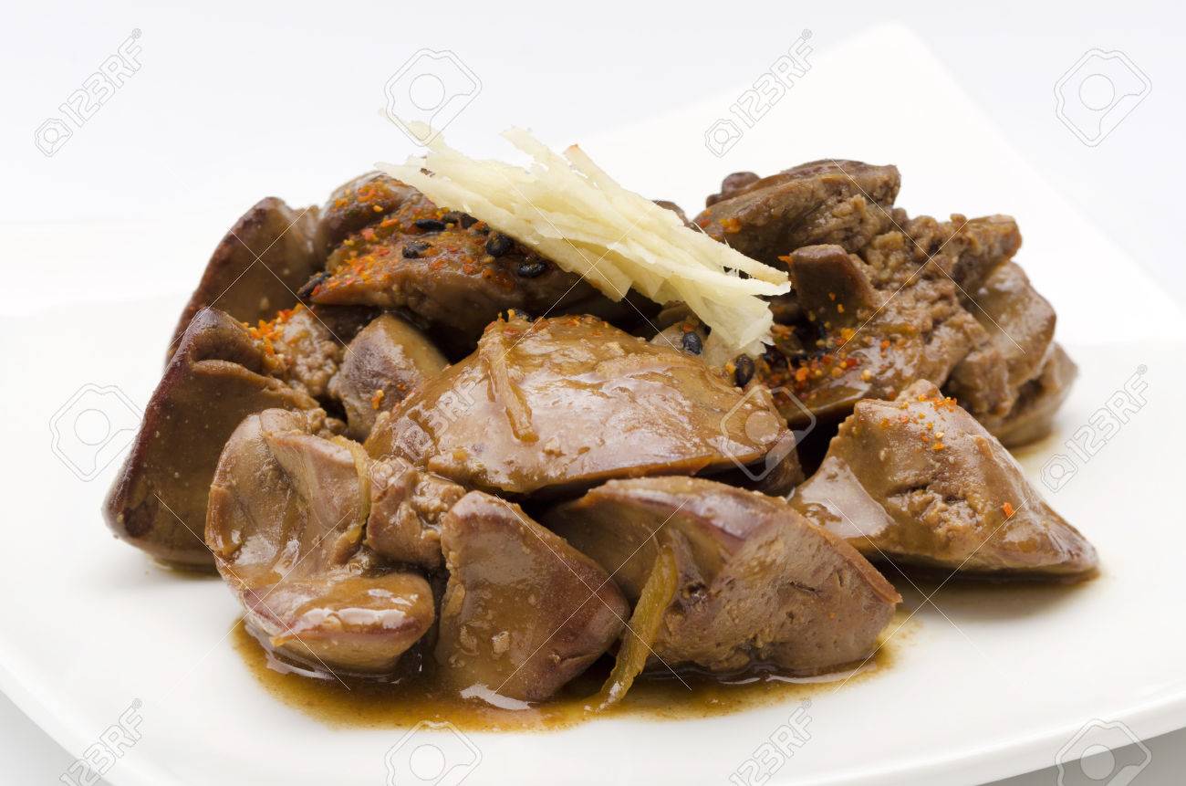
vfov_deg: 10.7
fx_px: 4192
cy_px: 393
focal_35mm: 128
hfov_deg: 16.1
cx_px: 593
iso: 100
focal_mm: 85
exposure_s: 1/60
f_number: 11
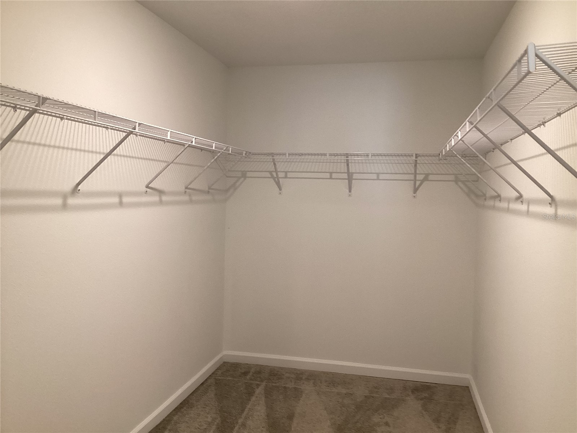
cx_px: 288
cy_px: 216
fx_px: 517
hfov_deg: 58.4
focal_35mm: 31
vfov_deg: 45.4
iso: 200
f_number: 2.4
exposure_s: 1/60
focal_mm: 3.3
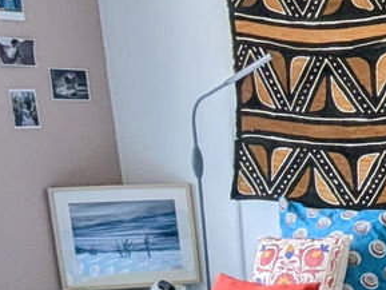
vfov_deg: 19.7
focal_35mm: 72
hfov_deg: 22.5
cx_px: 570
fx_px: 803
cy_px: 306
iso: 60
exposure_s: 1/23.8
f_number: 2.2
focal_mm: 1.95
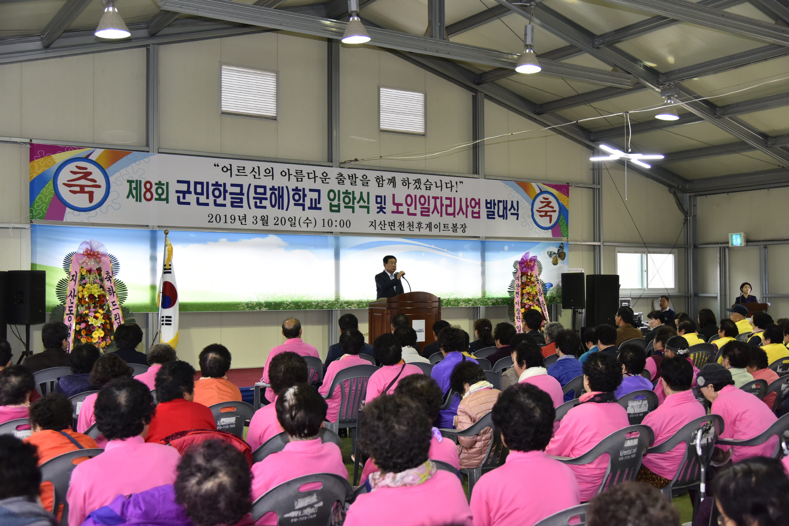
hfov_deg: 50.7
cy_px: 263
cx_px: 394
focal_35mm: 38
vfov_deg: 35.1
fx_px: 833
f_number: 4
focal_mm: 38
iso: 1000
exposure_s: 1/125
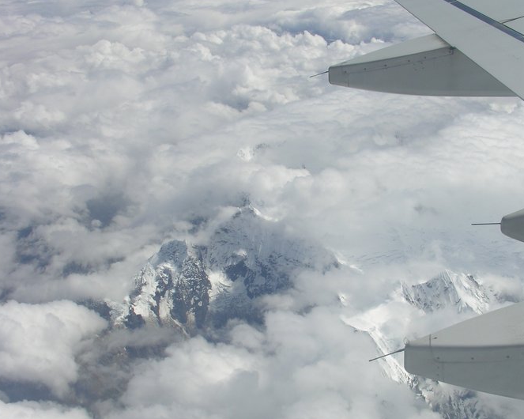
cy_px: 240
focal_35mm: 57
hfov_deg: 33.0
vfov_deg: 26.6
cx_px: 263
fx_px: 884
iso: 50
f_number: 7.3
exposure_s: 1/279
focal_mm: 11
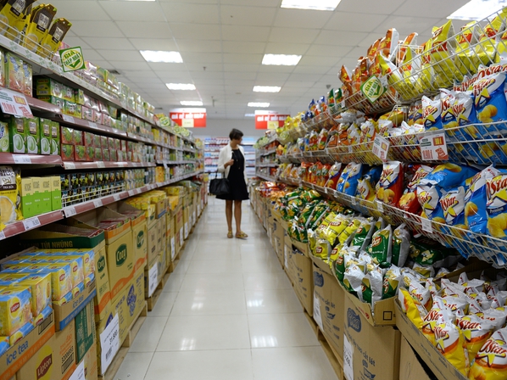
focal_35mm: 27
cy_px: 188
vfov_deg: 51.3
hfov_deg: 65.2
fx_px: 395
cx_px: 276
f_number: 3.5
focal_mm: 24
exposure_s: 1/125
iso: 1600
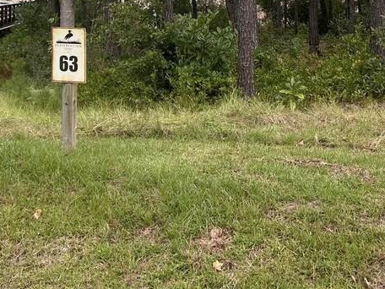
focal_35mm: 73
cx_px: 290
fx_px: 812
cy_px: -35
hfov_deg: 26.3
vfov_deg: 19.3
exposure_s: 1/176
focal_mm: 5.7
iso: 40
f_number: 1.5
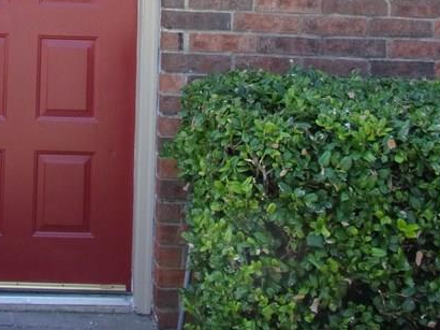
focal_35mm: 60
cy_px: -56
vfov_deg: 22.6
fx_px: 762
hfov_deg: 30.4
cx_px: 23
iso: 80
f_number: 3.3
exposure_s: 1/200
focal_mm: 4.3
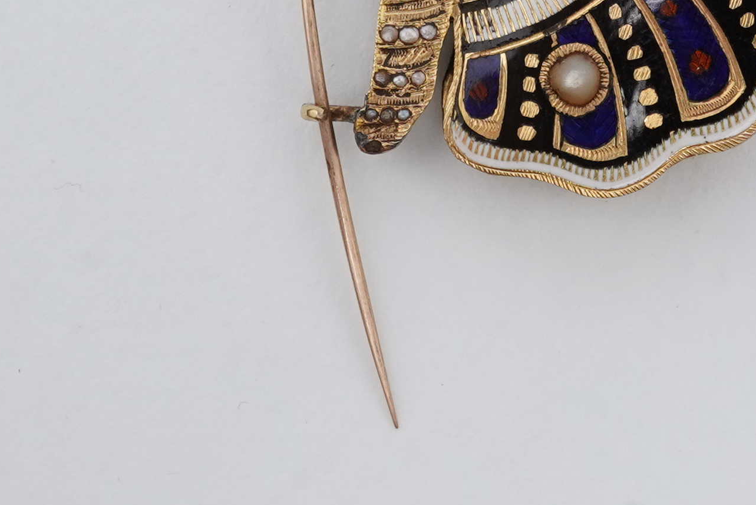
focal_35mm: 138
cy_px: -100
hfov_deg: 14.8
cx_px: 595
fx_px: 2898
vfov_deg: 9.8
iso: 640
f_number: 22
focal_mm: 30
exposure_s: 1/100
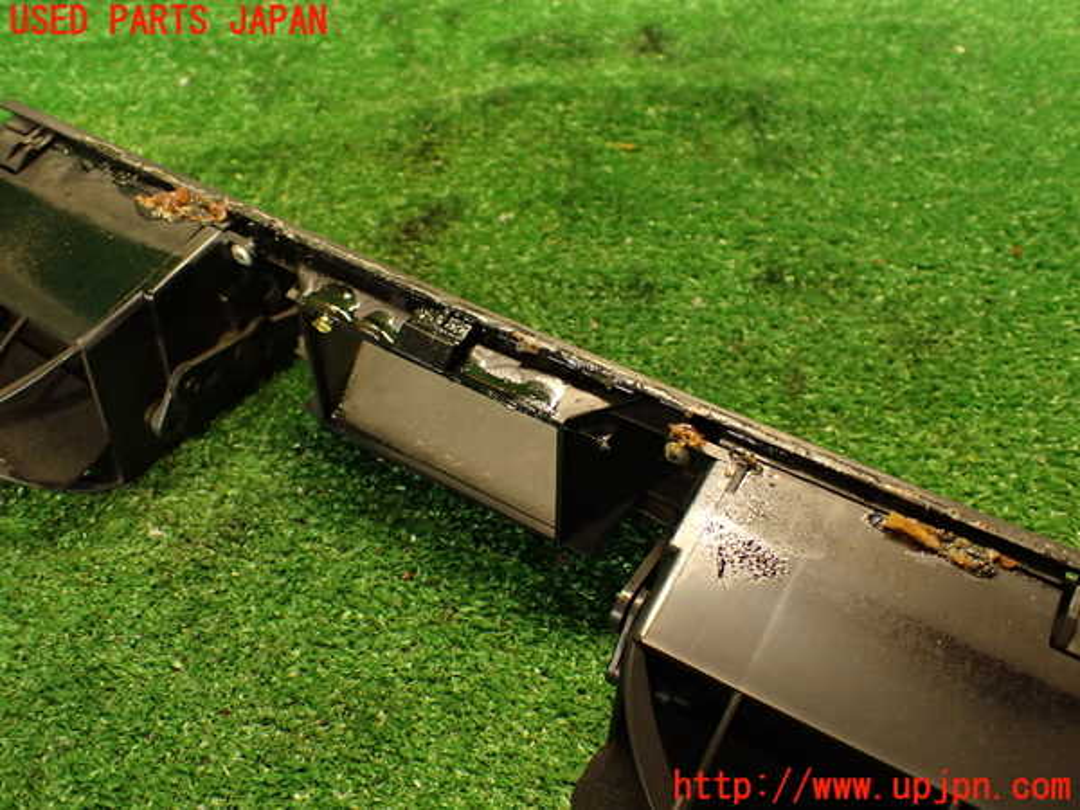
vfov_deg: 44.2
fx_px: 998
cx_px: 540
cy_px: 405
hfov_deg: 56.8
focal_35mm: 32
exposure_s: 1/30
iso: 500
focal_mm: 5.79
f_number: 2.4
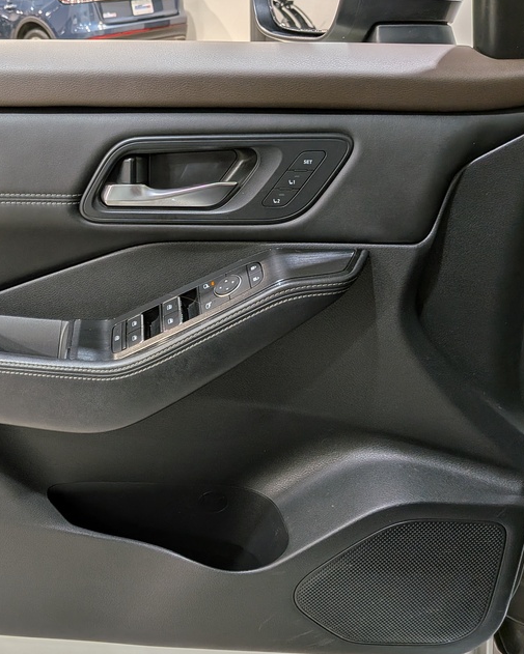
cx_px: 106
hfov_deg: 37.8
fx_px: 736
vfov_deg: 47.9
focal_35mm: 38
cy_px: 347
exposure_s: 1/190
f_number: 1.7
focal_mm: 4.53
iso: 28
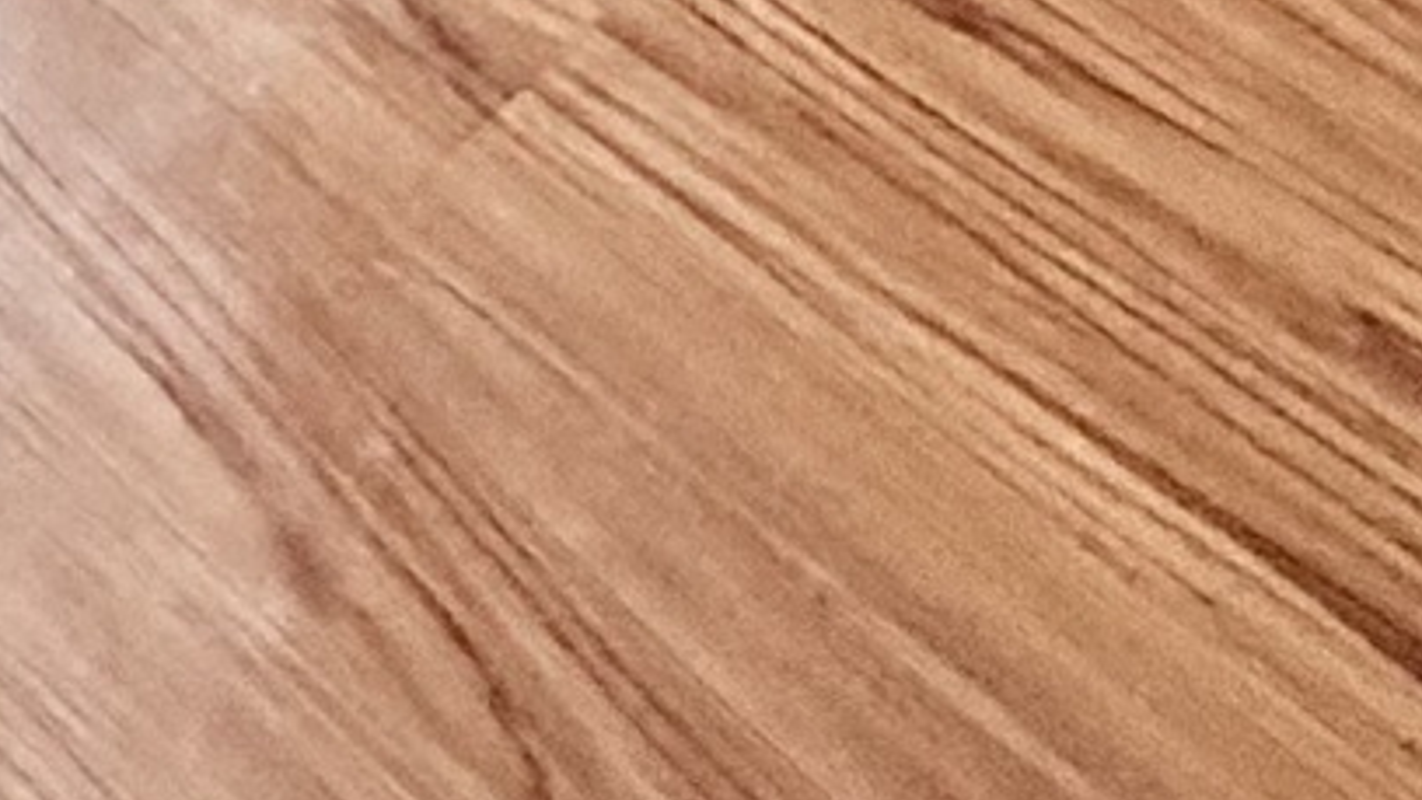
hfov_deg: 17.8
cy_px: -2449
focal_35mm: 115
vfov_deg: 7.4
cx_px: -234
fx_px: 4336
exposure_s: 1/99
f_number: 2.2
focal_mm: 2.22
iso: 125
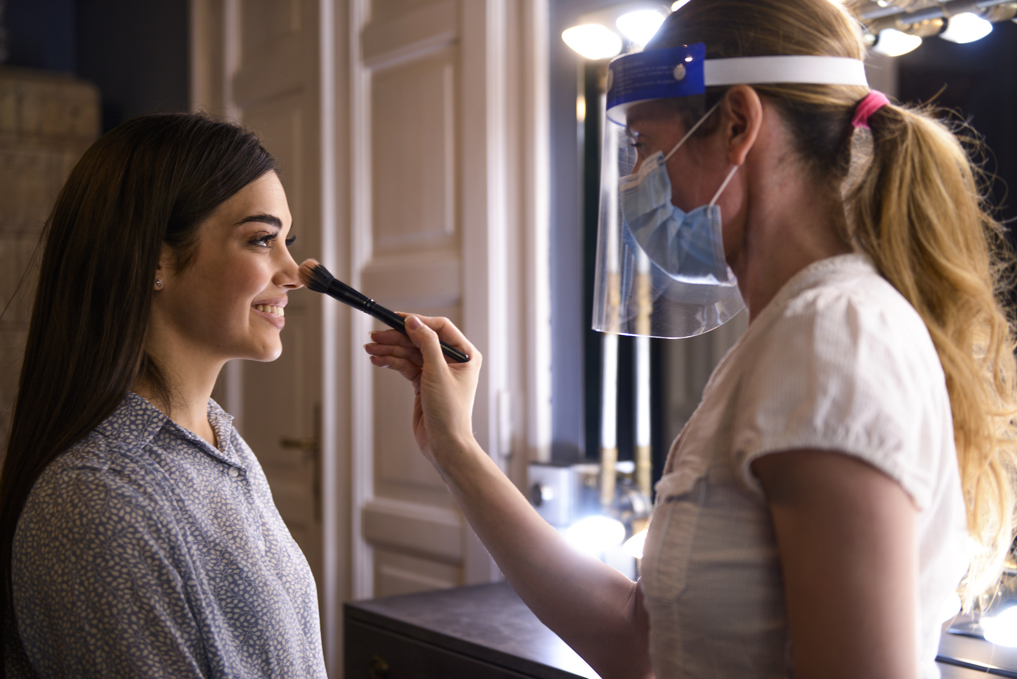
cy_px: 340
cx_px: 508
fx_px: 1554
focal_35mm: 55
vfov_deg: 24.6
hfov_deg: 36.2
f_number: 2.8
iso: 125
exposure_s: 1/100
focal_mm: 55
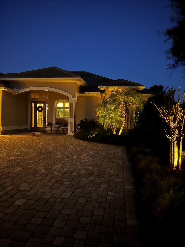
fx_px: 185
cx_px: 92
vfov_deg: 67.3
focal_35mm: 26
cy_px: 124
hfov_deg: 53.1
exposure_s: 1/9
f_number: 1.5
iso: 1000
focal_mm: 5.7
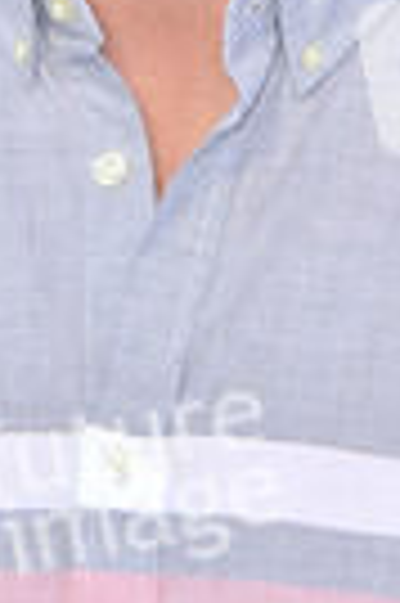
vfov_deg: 5.1
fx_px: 6750
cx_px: 182
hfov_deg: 3.4
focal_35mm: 404
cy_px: -176
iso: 320
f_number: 7.1
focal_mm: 135
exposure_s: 1/250
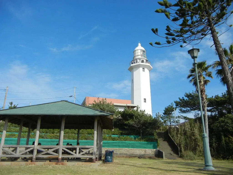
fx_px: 202
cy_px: 88
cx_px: 116
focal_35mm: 30
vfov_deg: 46.8
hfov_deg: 60.0
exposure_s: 1/476
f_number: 7
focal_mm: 5.4
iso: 160
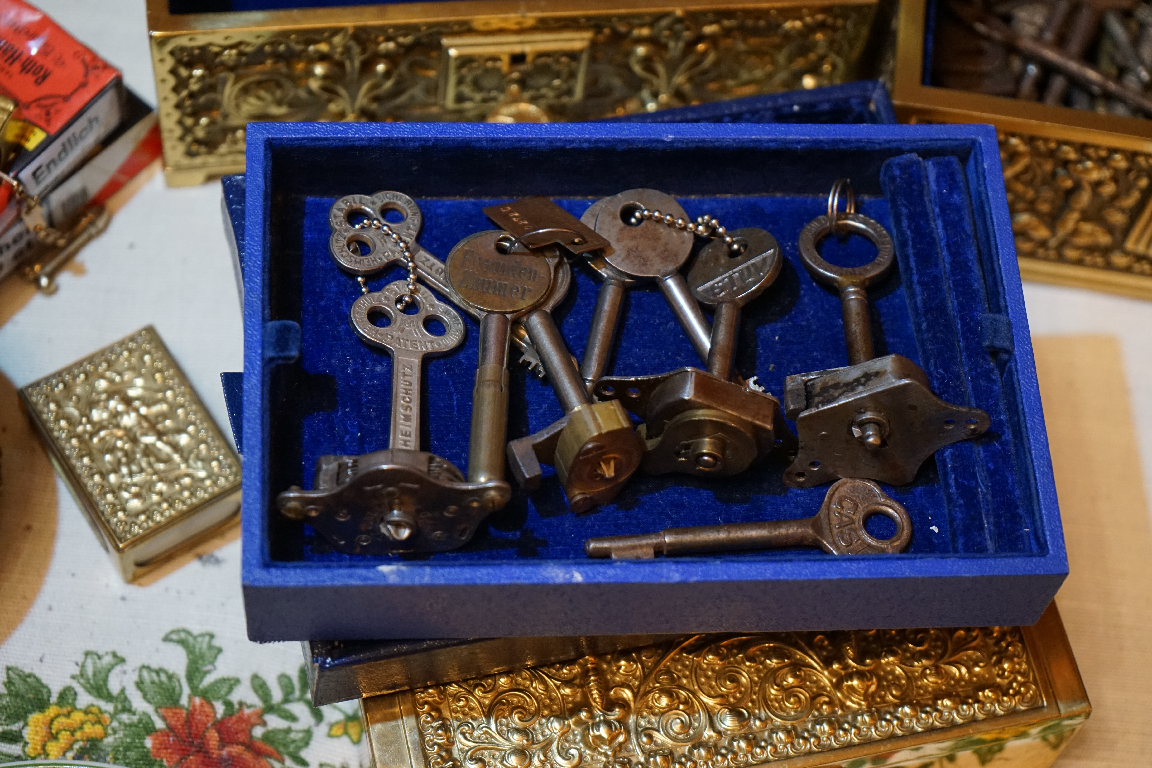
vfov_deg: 20.0
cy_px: 384
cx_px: 576
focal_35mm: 68
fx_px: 2176
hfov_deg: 29.7
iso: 4000
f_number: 5.6
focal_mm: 68
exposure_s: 1/160
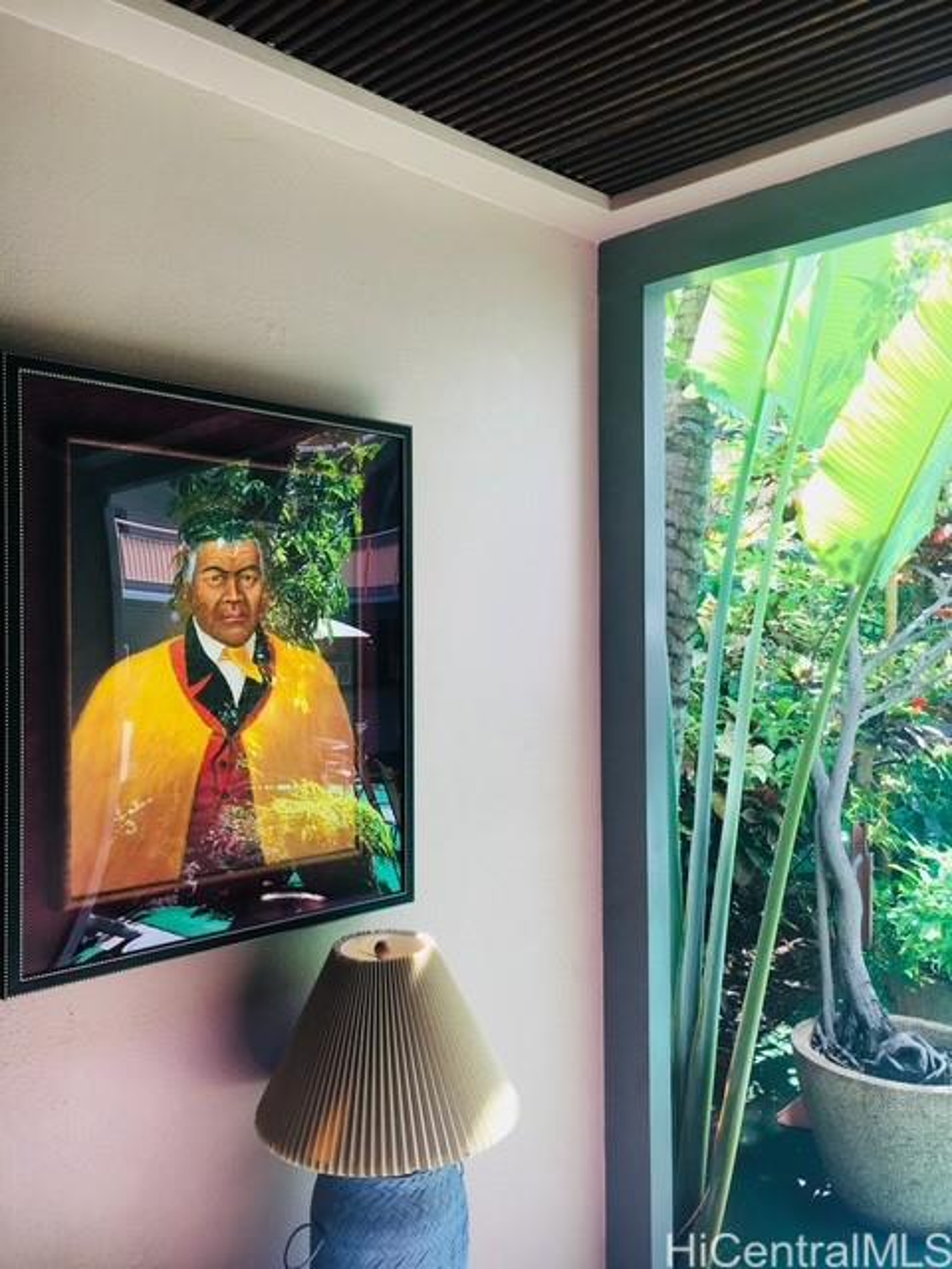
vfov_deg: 61.7
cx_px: 476
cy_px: 634
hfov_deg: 48.2
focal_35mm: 29
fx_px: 1063
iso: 32
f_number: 2.2
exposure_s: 1/120
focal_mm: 4.15
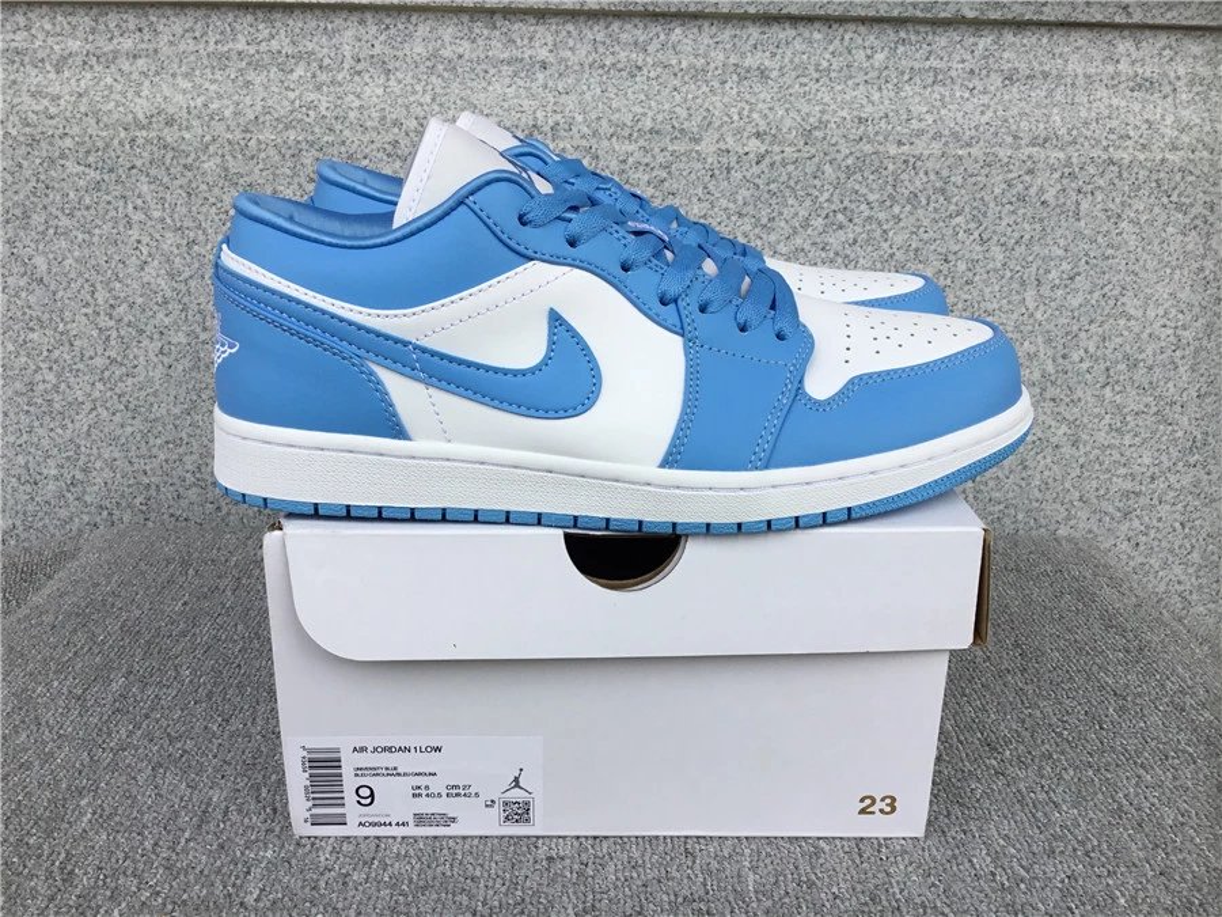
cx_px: 611
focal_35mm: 31
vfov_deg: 45.4
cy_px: 458
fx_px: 1094
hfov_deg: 58.4
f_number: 2.4
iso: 25
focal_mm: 3.3
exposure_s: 1/186
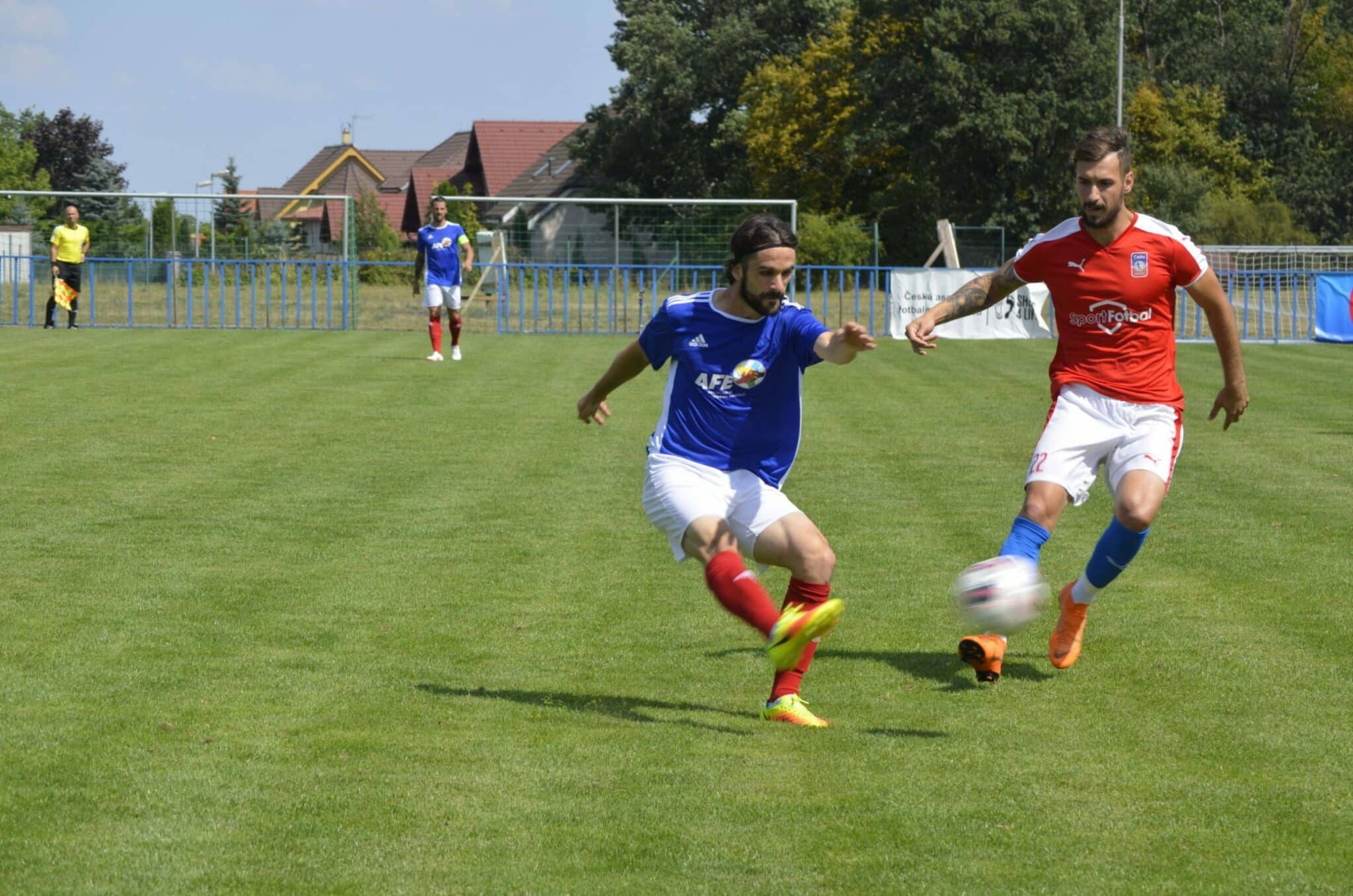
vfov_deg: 10.7
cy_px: 448
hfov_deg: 16.1
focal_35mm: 128
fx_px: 4781
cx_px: 676
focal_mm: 85
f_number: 9
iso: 100
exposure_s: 1/320
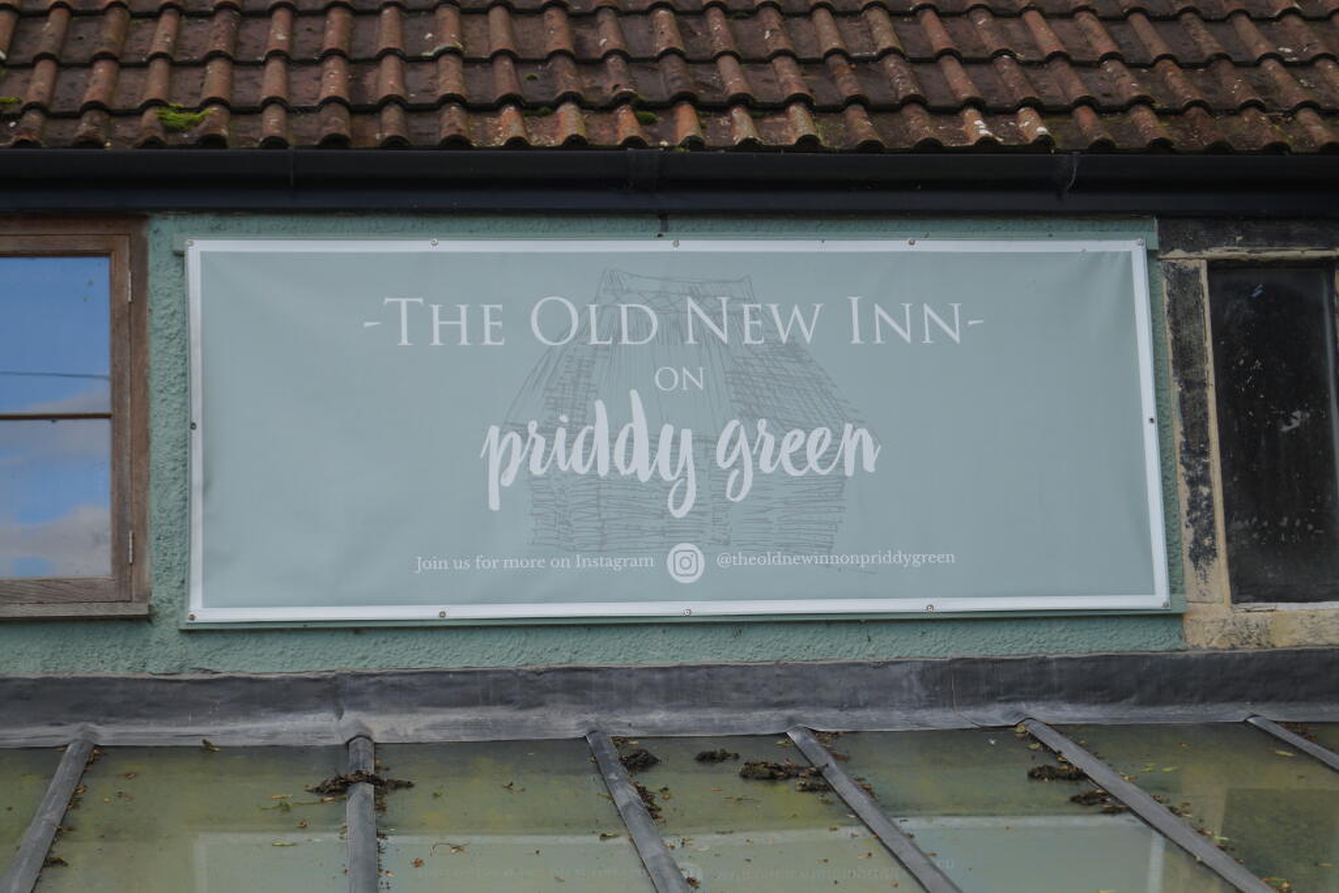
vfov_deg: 16.6
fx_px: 3069
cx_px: 670
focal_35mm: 82
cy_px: 446
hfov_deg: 24.6
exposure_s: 1/160
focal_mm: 55
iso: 160
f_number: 5.6
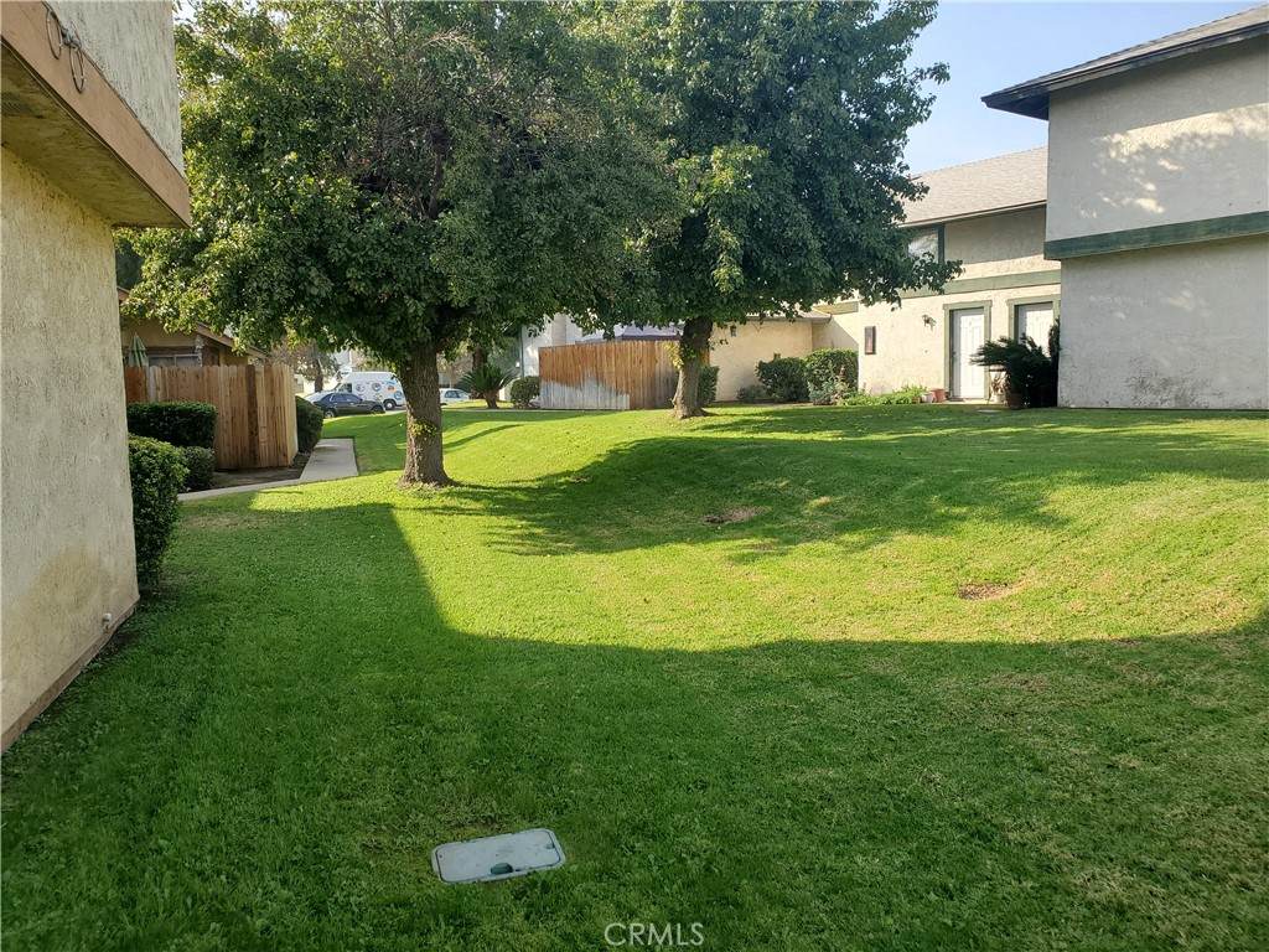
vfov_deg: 53.1
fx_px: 953
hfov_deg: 67.3
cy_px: 476
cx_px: 634
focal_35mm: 26
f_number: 2.4
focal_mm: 4.3
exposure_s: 1/545
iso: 50
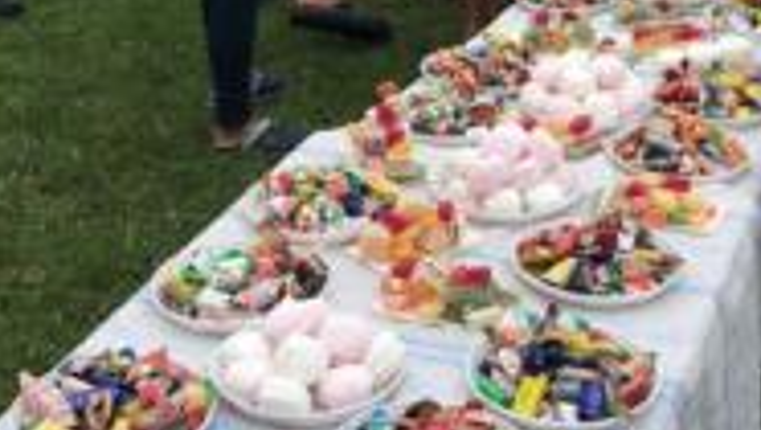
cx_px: 413
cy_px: -109
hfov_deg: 25.0
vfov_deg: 13.8
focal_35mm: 85
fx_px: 1717
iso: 25
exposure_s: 1/739
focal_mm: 4.15
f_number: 2.2
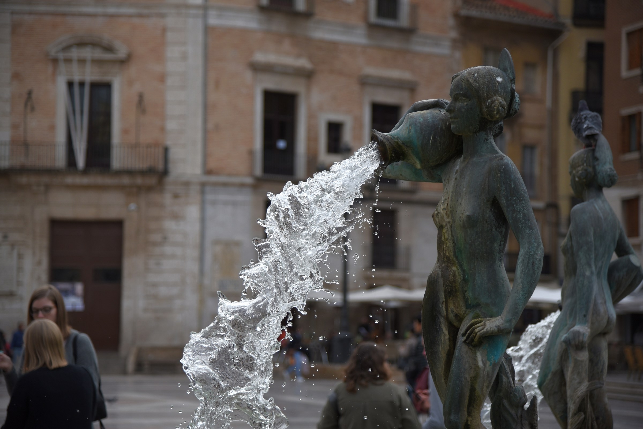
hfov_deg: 23.6
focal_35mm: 86
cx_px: 322
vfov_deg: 15.9
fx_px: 1537
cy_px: 214
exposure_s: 1/2000
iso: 500
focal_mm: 86
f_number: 4
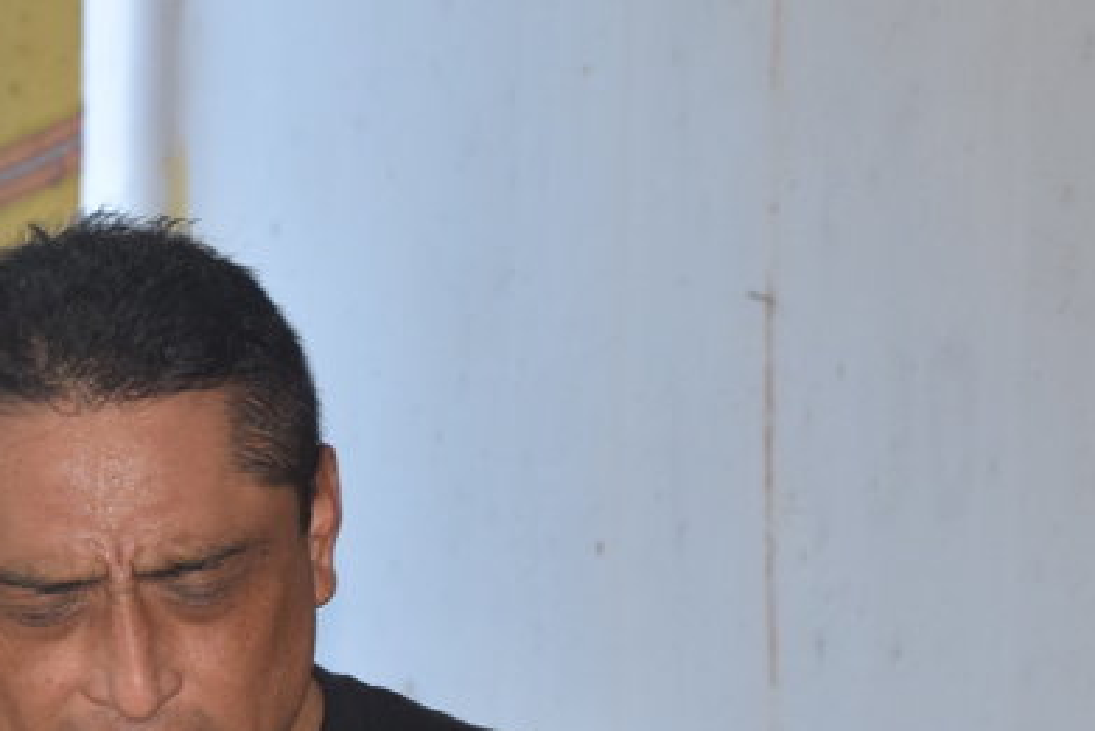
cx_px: 22
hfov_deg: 6.8
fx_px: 9250
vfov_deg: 4.5
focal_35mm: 304
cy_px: 896
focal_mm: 66
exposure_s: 1/125
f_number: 5.6
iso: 450
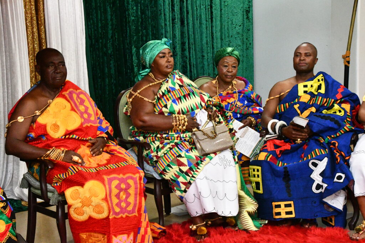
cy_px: 122
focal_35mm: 93
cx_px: 182
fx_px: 943
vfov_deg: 14.7
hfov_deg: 21.9
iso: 12800
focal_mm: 62
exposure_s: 1/125
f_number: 14
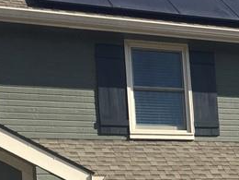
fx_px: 787
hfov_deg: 15.5
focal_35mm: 114
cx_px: 393
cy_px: 210
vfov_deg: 12.7
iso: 25
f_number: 2.2
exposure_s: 1/1326
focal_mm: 4.15
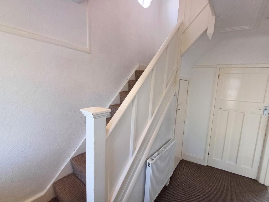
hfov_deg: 94.5
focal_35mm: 16
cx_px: 134
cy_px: 101
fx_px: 124
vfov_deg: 78.1
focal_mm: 1.64
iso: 125
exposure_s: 1/50
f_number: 2.2
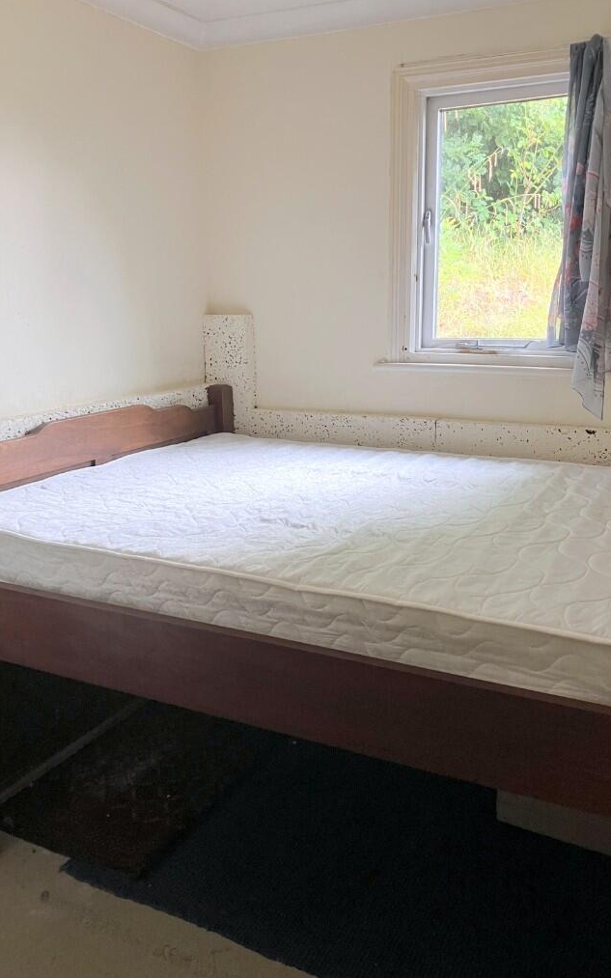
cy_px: 485
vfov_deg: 62.9
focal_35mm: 30
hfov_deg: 41.8
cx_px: 322
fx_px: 799
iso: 80
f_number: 1.8
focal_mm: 3.99
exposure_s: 1/69
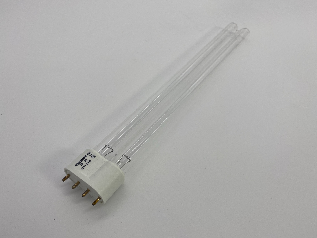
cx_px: 158
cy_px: 119
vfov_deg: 53.1
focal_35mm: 26
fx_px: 238
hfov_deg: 67.3
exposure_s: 1/447
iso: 32
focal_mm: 4.25
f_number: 1.8
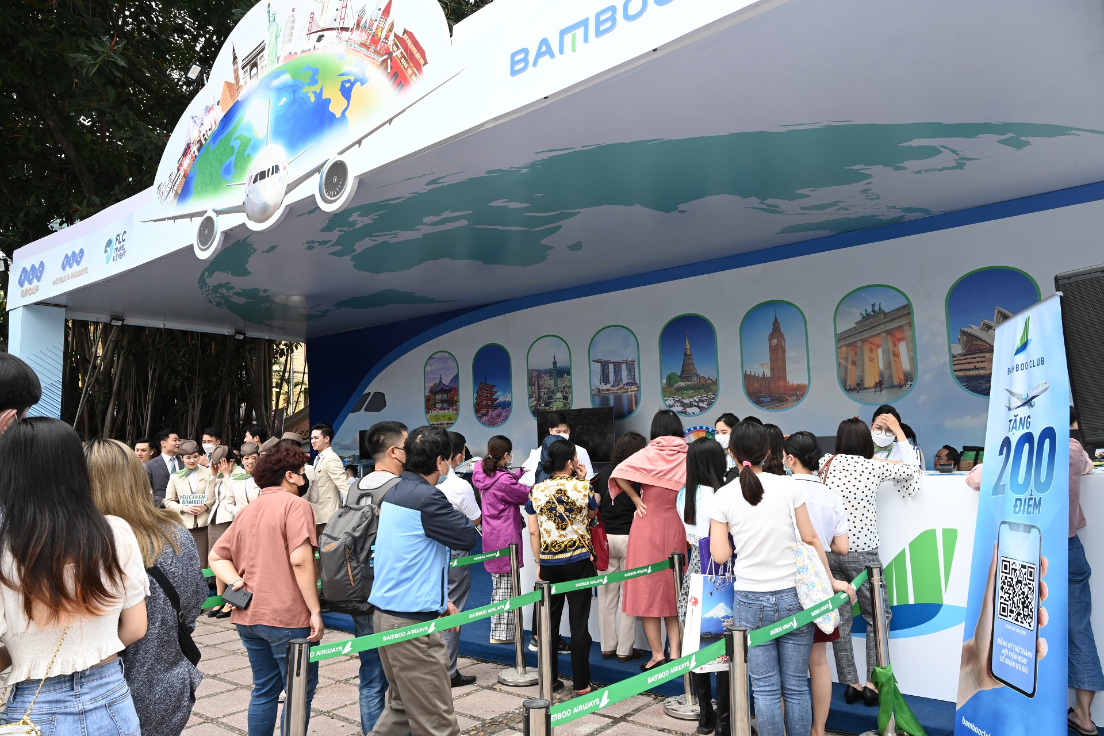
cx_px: 552
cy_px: 368
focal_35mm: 24
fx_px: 736
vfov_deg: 53.1
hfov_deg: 73.7
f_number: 11
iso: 400
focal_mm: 24
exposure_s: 1/125
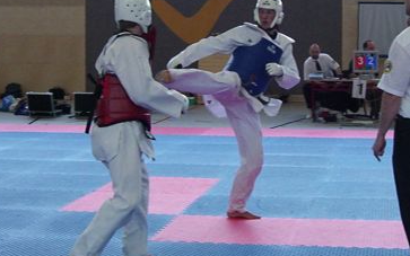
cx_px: 255
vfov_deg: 15.1
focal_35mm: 86
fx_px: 961
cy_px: 73
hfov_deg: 24.0
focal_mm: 9.5
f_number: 3.1
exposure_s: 1/500
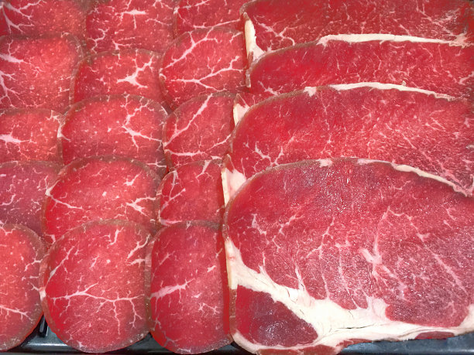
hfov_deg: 61.7
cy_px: 178
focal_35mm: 29
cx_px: 237
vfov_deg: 48.2
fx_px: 397
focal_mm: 4.2
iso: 125
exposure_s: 1/17
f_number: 2.2
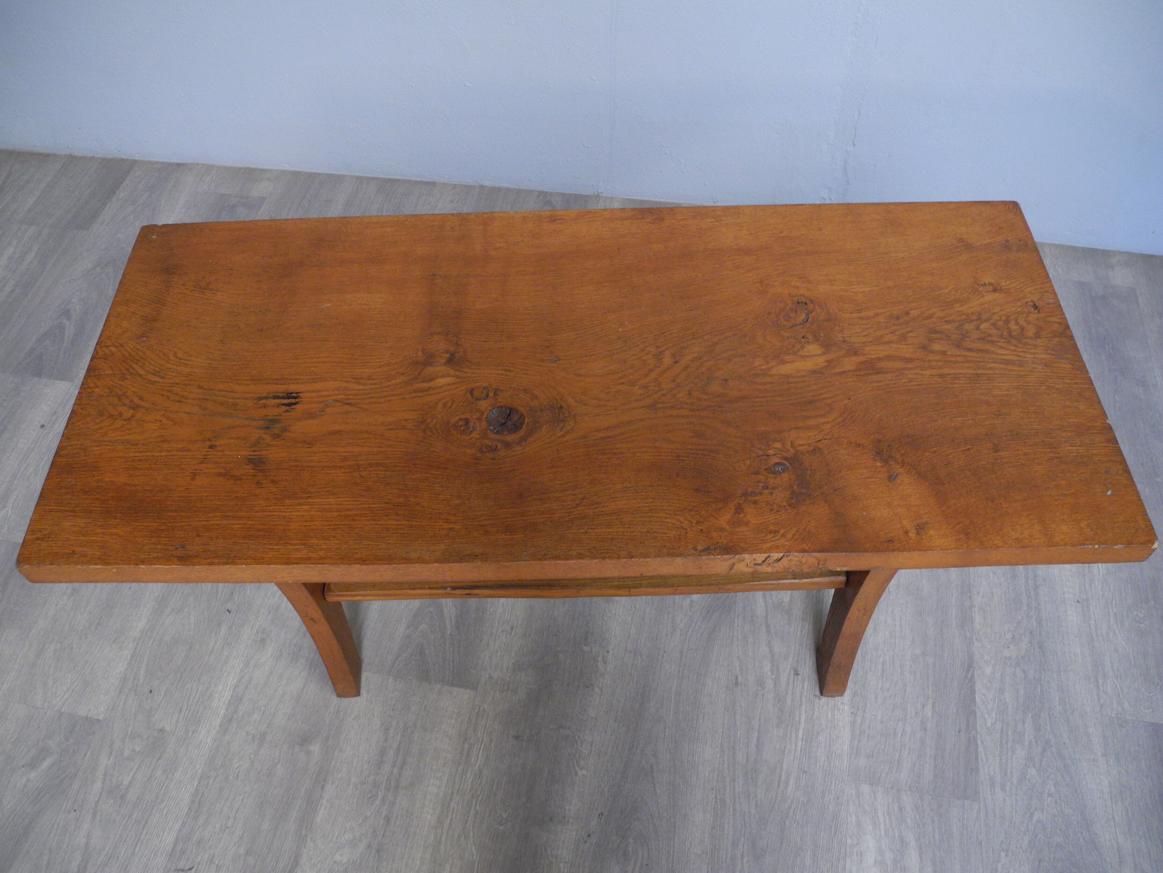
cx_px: 582
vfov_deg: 49.7
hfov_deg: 63.4
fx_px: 941
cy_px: 436
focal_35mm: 28
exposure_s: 1/18.4
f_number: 2.8
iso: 400
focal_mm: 6
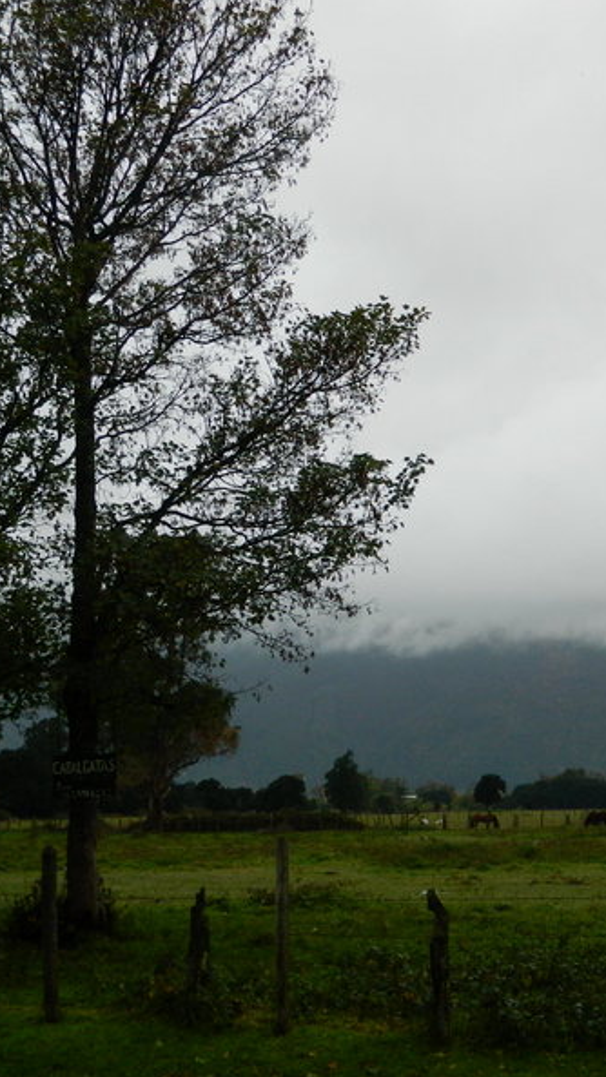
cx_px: 561
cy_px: 537
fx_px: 1972
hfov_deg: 17.2
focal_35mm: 69
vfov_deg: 30.6
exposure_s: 1/30
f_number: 3.6
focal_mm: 8.4
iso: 140
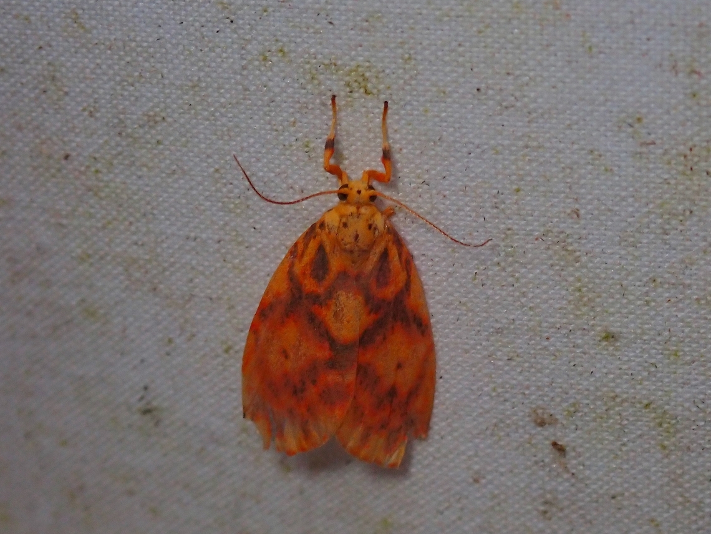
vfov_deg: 14.8
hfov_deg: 19.6
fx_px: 2054
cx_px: 356
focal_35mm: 100
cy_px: 267
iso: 200
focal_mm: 18
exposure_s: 1/200
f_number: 6.3
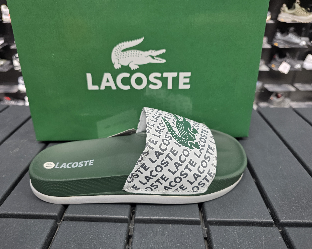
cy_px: 125
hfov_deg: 70.3
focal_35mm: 24
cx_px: 150
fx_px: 222
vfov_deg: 58.8
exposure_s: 1/100
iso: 200
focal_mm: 6.3
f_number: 1.7
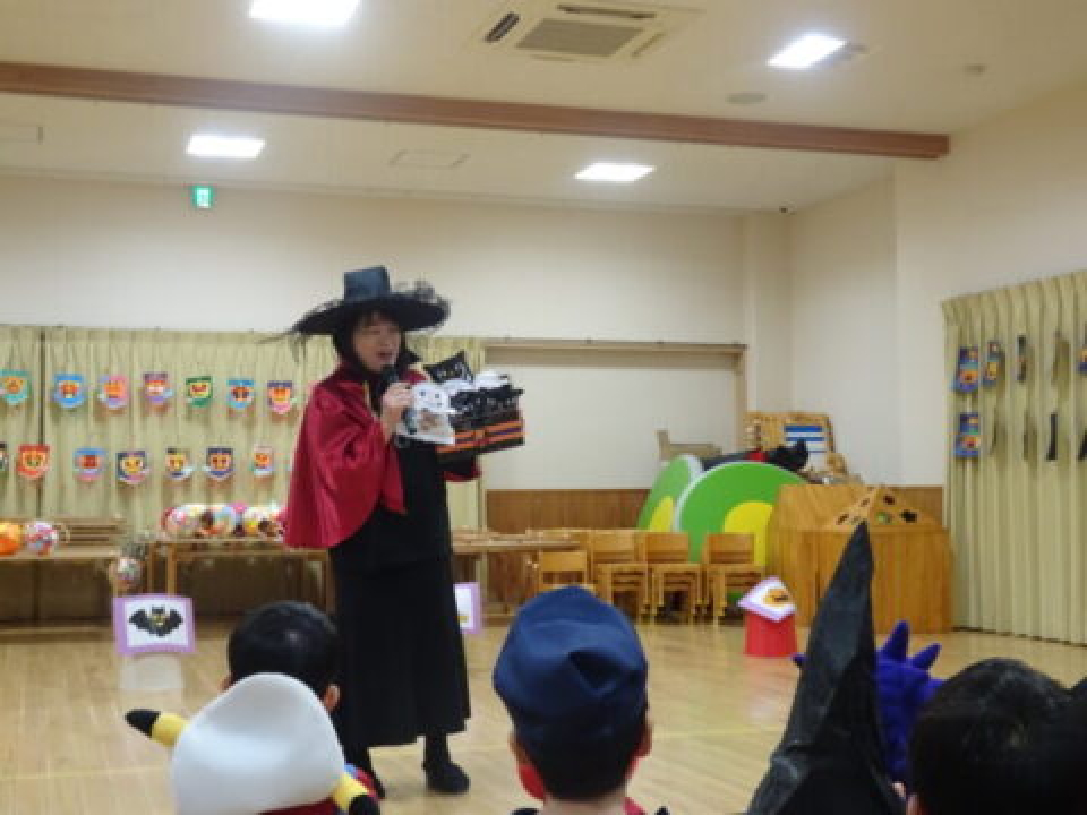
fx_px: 1444
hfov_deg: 41.2
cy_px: 408
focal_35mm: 46
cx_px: 544
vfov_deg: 31.5
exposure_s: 1/50
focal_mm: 7.87
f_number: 4.5
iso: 800
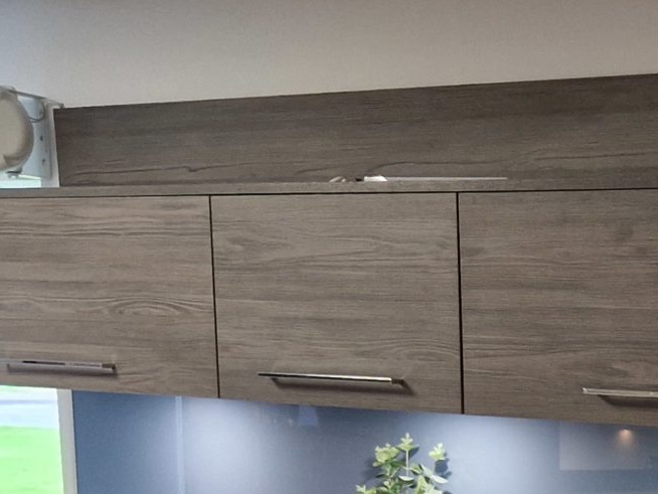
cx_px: 903
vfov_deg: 15.3
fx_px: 1711
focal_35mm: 90
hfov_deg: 19.7
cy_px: 723
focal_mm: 5.4
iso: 200
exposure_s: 1/100
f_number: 1.8
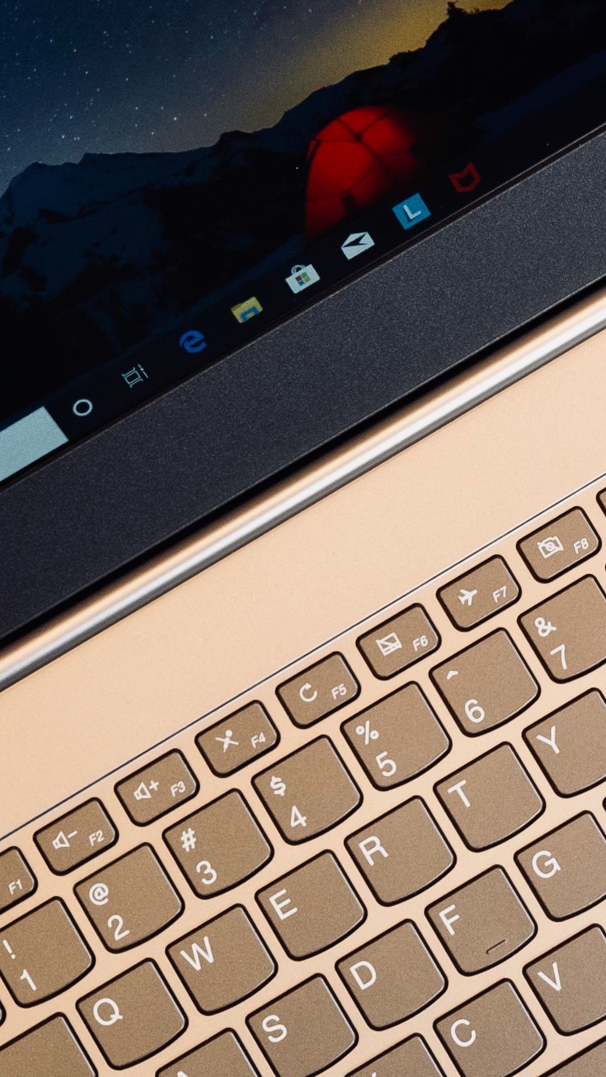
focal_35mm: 112
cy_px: 412
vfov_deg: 19.1
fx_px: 3199
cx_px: 719
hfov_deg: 10.6
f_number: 3.6
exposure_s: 1/60
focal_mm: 22.3
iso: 500
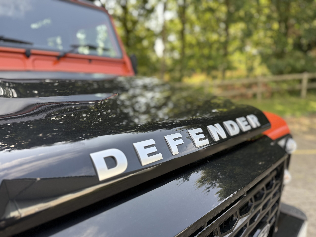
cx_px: 158
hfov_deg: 71.6
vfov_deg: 56.8
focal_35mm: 24
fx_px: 219
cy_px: 118
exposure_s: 1/543
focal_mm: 6.76
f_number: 1.78
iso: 100
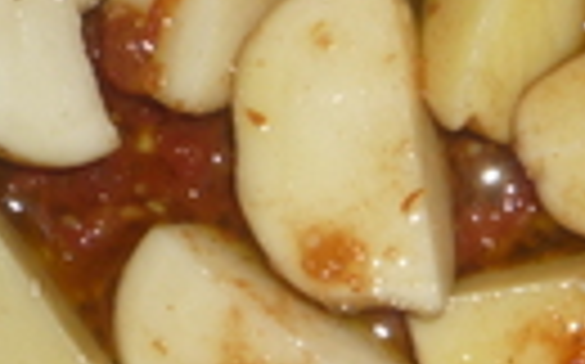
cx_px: 486
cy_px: 85
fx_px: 1752
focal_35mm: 110
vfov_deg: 11.8
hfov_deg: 18.7
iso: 100
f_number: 4
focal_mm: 5.2
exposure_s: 1/30
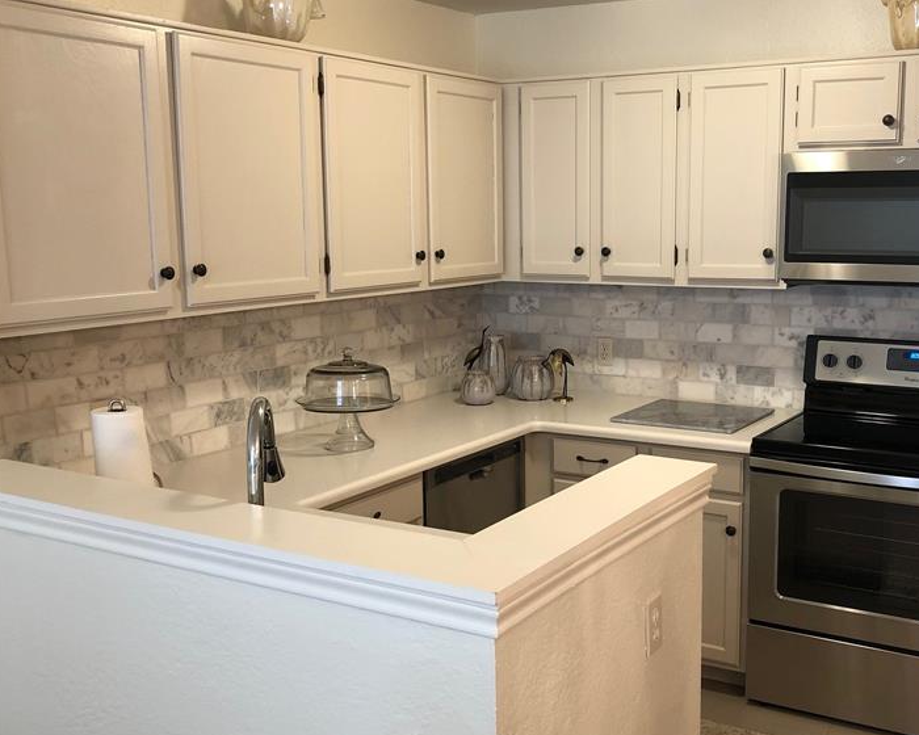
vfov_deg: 37.3
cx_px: 537
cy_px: 398
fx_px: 1088
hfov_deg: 45.6
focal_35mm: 40
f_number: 1.8
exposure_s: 1/15
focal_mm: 4
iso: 50
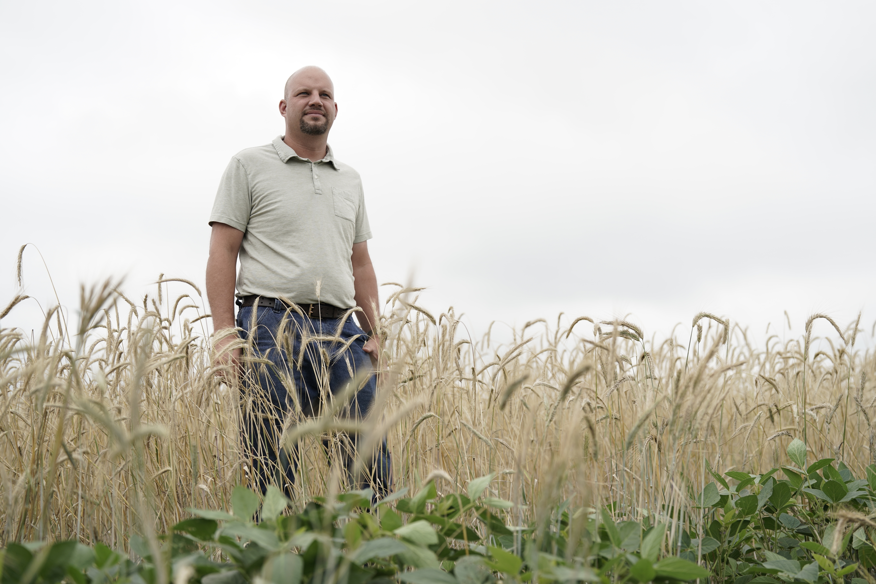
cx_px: 438
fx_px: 1217
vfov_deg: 27.0
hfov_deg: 39.6
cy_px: 292
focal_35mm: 50
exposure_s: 1/1000
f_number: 2.2
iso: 100
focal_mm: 50
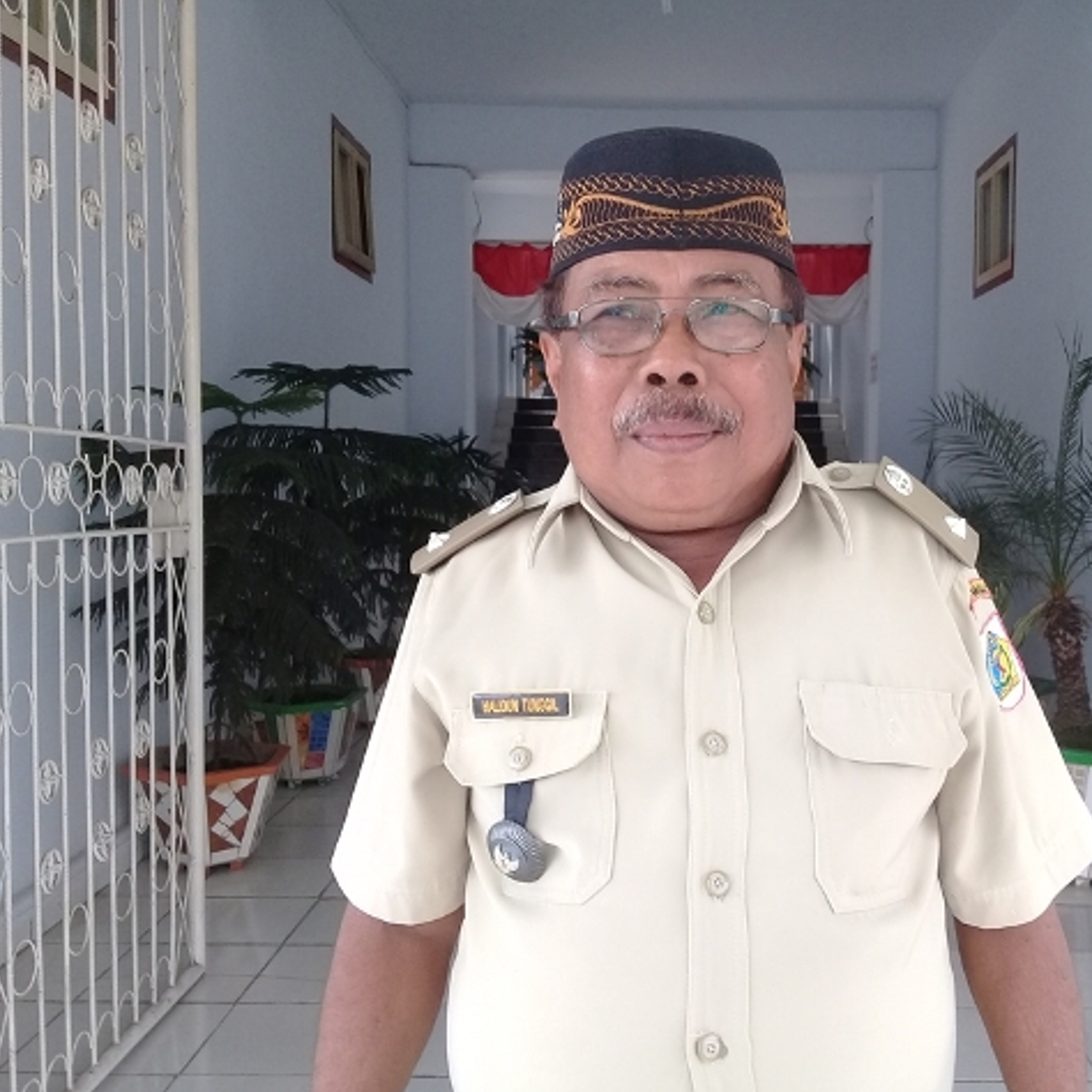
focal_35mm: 37
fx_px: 1321
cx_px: 700
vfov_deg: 44.9
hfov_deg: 44.5
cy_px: 551
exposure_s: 1/100
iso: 80
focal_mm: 3.3
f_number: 2.2
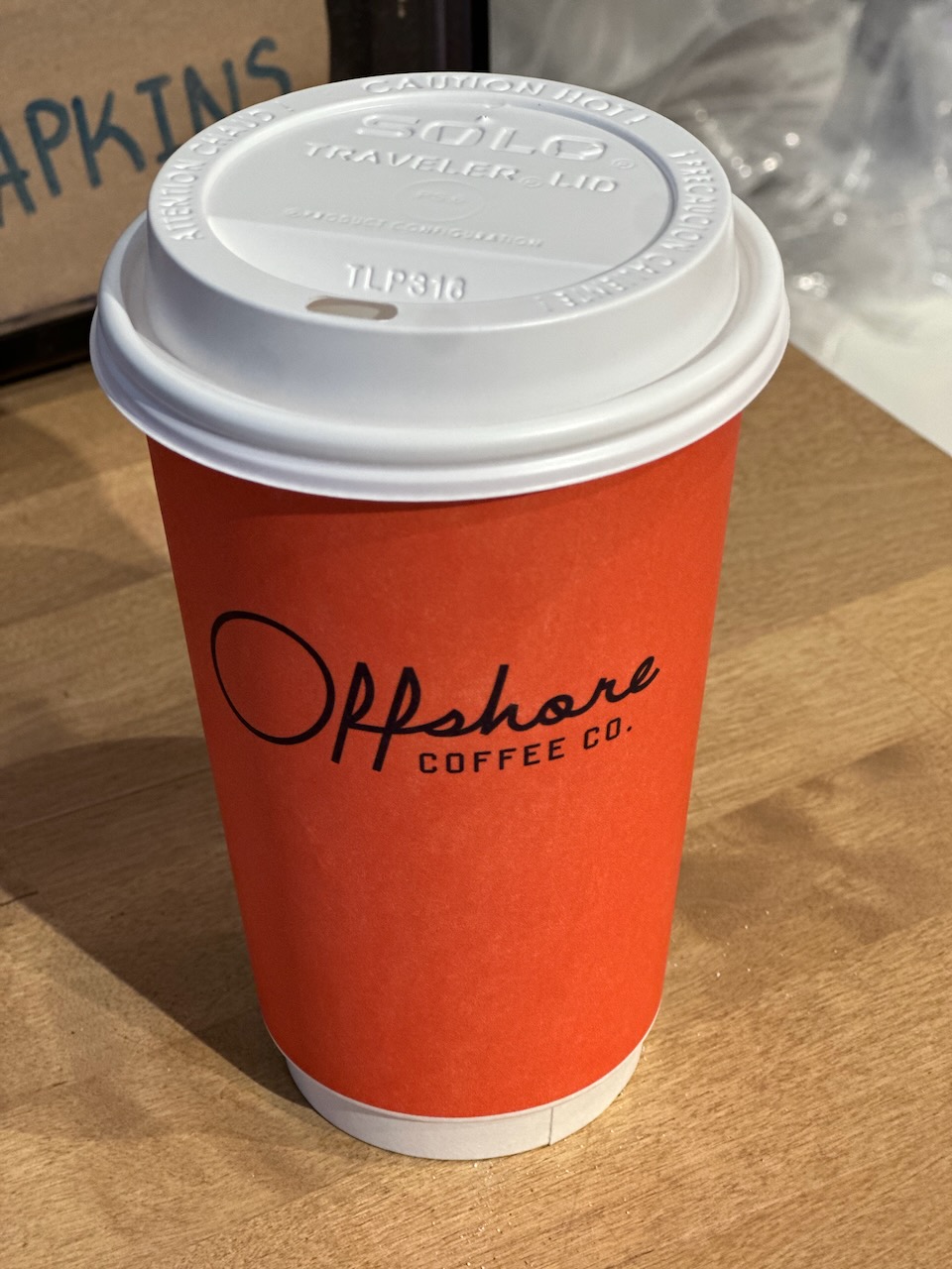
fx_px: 2824
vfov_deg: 25.3
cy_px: 634
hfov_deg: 19.1
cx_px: 476
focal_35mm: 77
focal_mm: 9
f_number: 2.8
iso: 200
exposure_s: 1/40
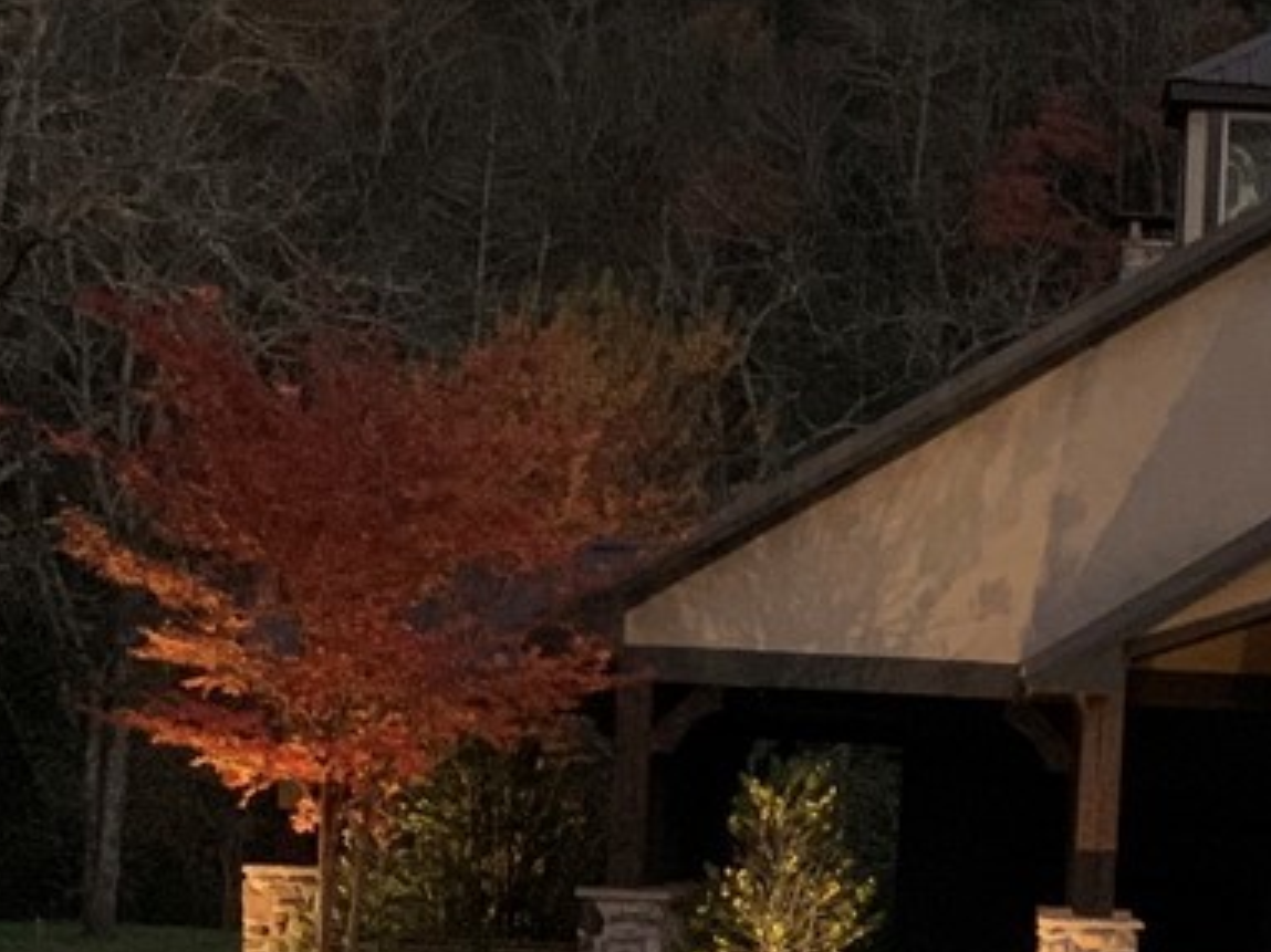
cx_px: 1115
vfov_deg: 10.7
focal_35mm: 139
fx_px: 5102
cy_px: 657
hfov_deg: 14.1
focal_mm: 6
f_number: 2.4
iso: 640
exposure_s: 1/25
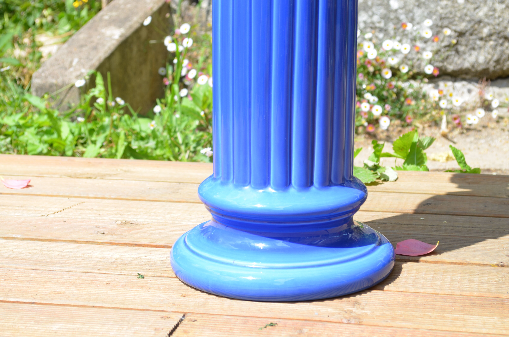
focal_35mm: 82
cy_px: 168
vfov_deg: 16.5
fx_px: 1164
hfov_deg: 24.7
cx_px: 254
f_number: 8
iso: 100
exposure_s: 1/125
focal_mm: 55
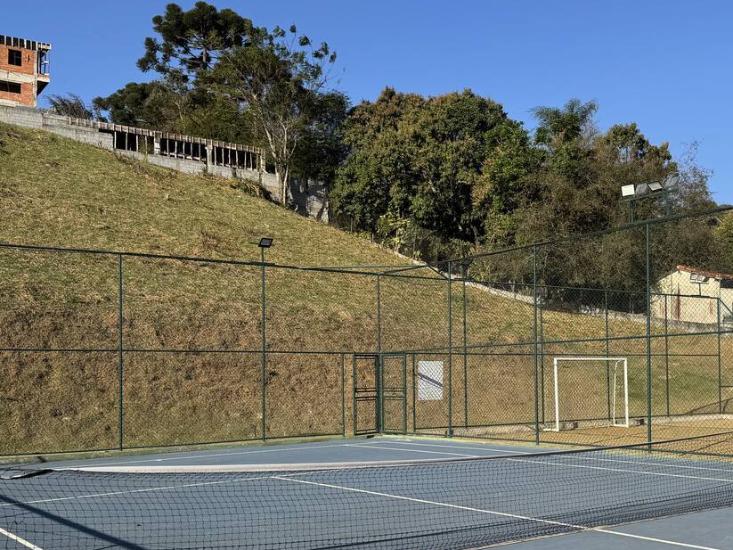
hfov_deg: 44.6
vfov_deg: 34.2
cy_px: 345
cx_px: 442
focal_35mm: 42
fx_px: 889
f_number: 1.78
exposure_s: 1/3597
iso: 80
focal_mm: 6.76
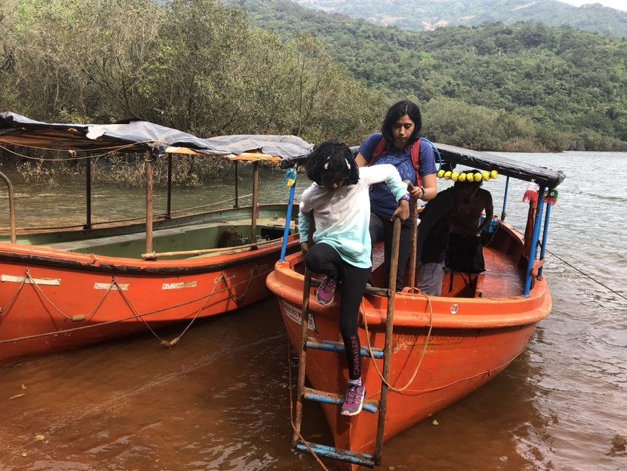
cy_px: 246
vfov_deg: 46.8
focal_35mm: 30
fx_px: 543
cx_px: 313
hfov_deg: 60.0
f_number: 1.8
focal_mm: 3.99
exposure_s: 1/440
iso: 20
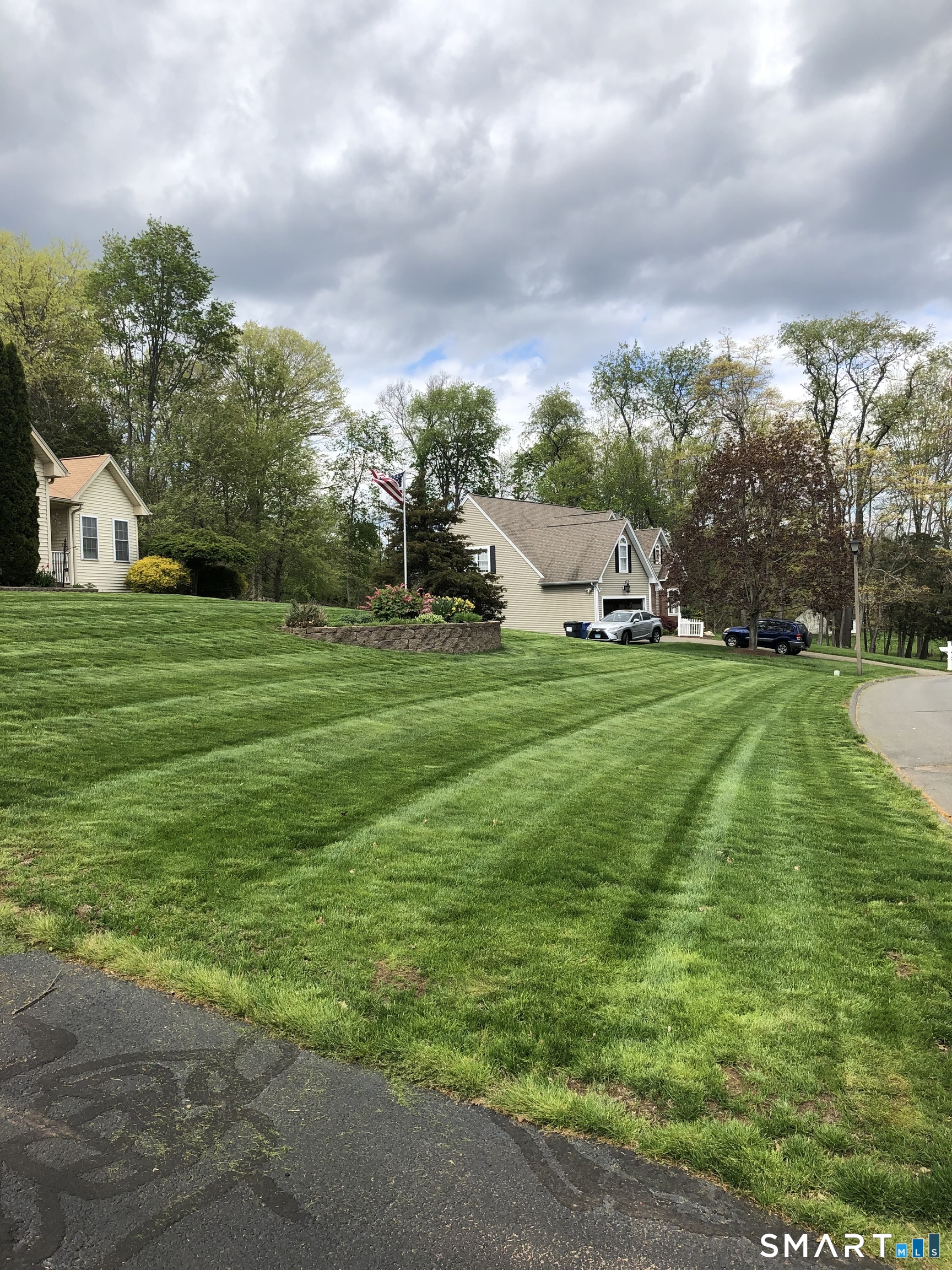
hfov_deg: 49.7
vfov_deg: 63.4
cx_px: 476
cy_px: 635
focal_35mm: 28
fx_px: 1027
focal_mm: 4
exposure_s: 1/1517
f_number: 1.8
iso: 20
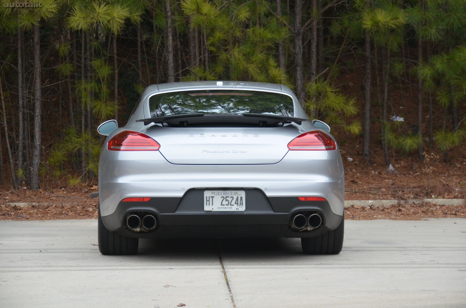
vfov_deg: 10.1
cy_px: 154
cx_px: 233
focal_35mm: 135
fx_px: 1744
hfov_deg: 15.2
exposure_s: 1/500
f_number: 5.3
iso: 1400
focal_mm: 90
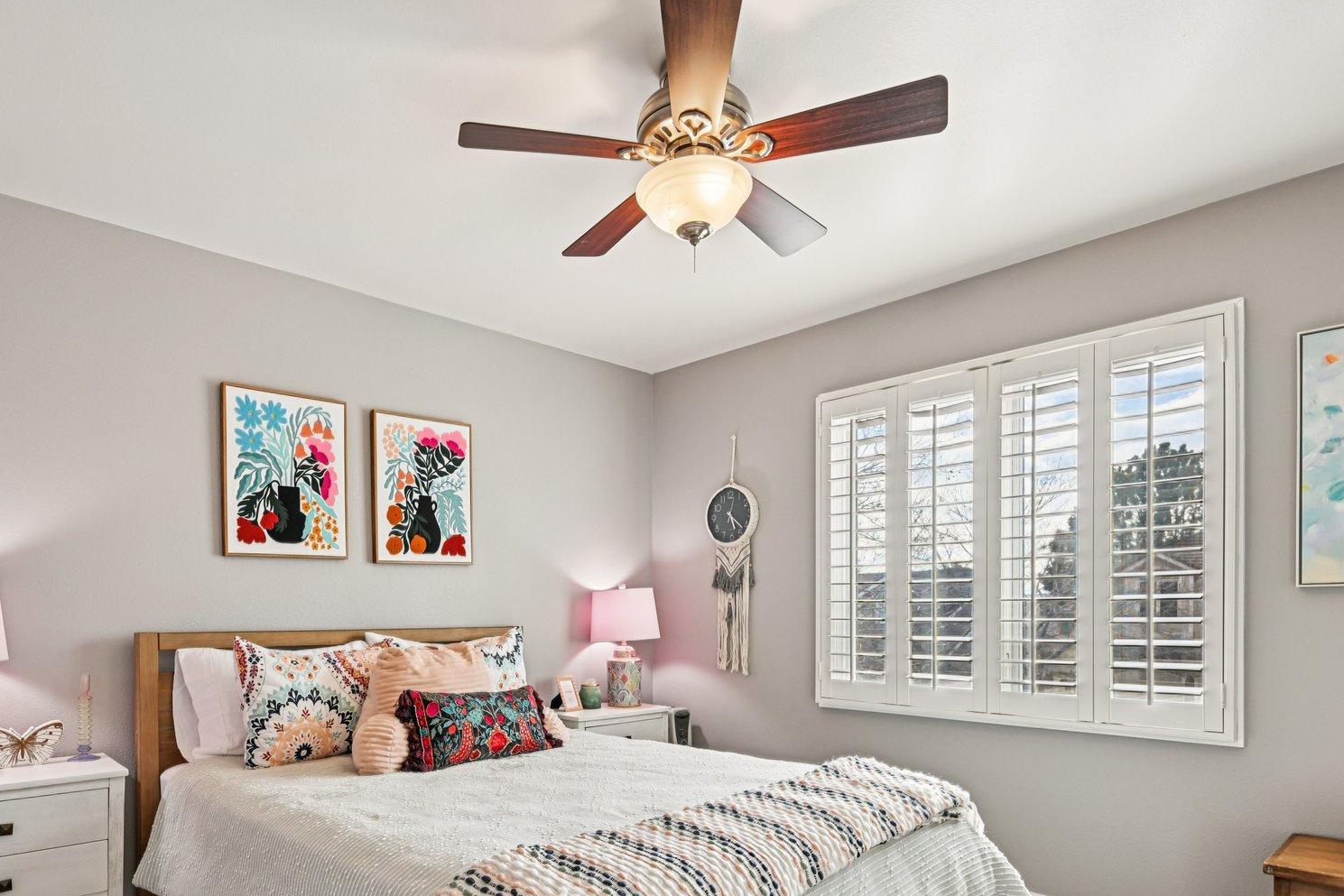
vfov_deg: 55.9
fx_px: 821
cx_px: 585
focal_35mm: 22
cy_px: 606
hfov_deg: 78.2
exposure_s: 1/15
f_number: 8
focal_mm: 16
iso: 110
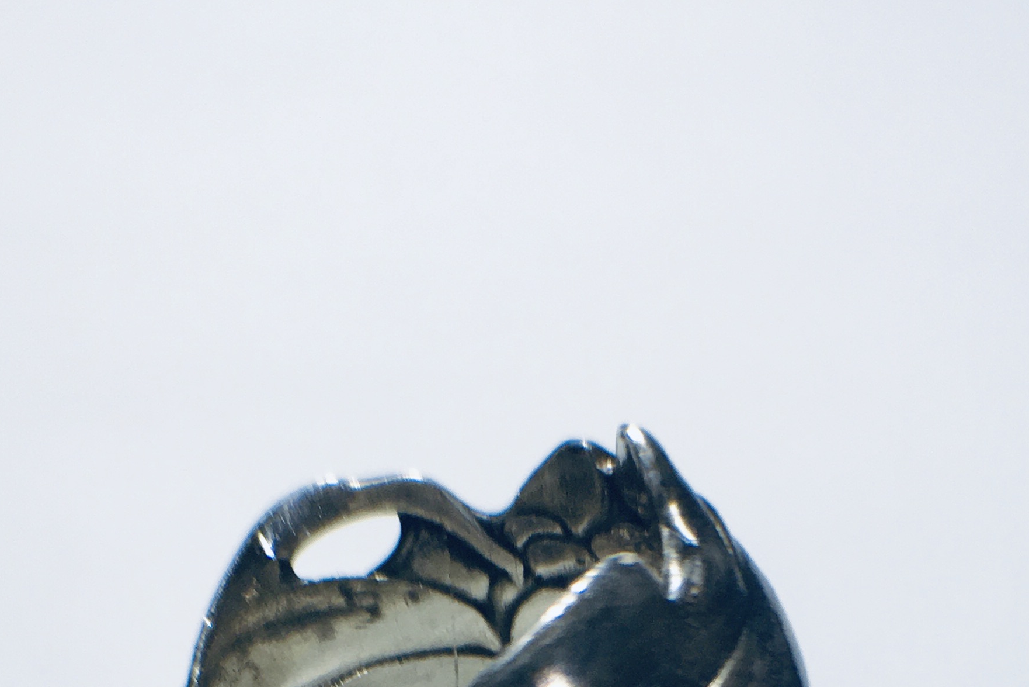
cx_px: 540
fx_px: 1972
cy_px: 982
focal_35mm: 69
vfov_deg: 17.9
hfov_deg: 29.2
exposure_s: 1/120
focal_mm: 4.15
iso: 40
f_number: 2.2
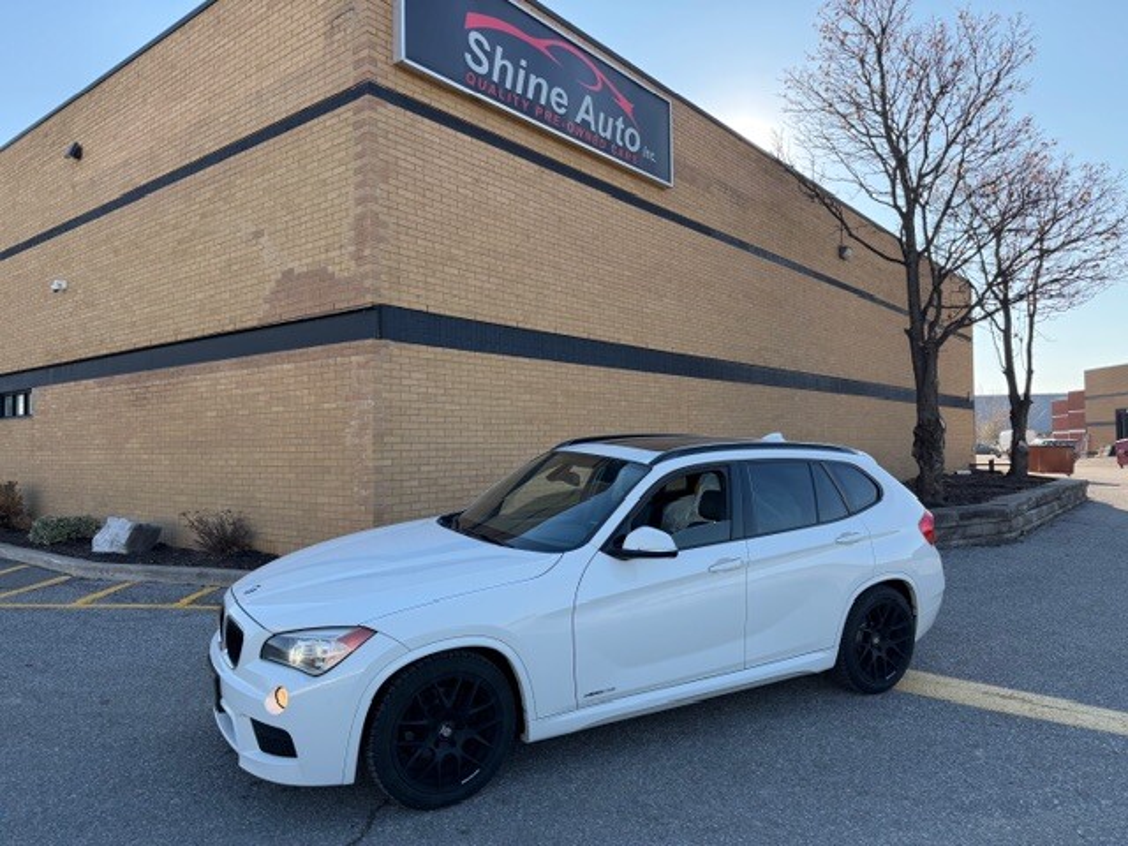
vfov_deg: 56.8
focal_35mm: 24
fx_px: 782
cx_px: 564
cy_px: 423
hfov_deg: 71.6
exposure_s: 1/1812
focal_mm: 6.76
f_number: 1.78
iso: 100
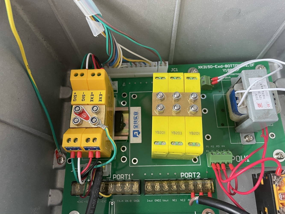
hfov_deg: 67.3
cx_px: 142
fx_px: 214
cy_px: 107
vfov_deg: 53.1
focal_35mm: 26
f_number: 1.6
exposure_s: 1/59
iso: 500
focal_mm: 4.2
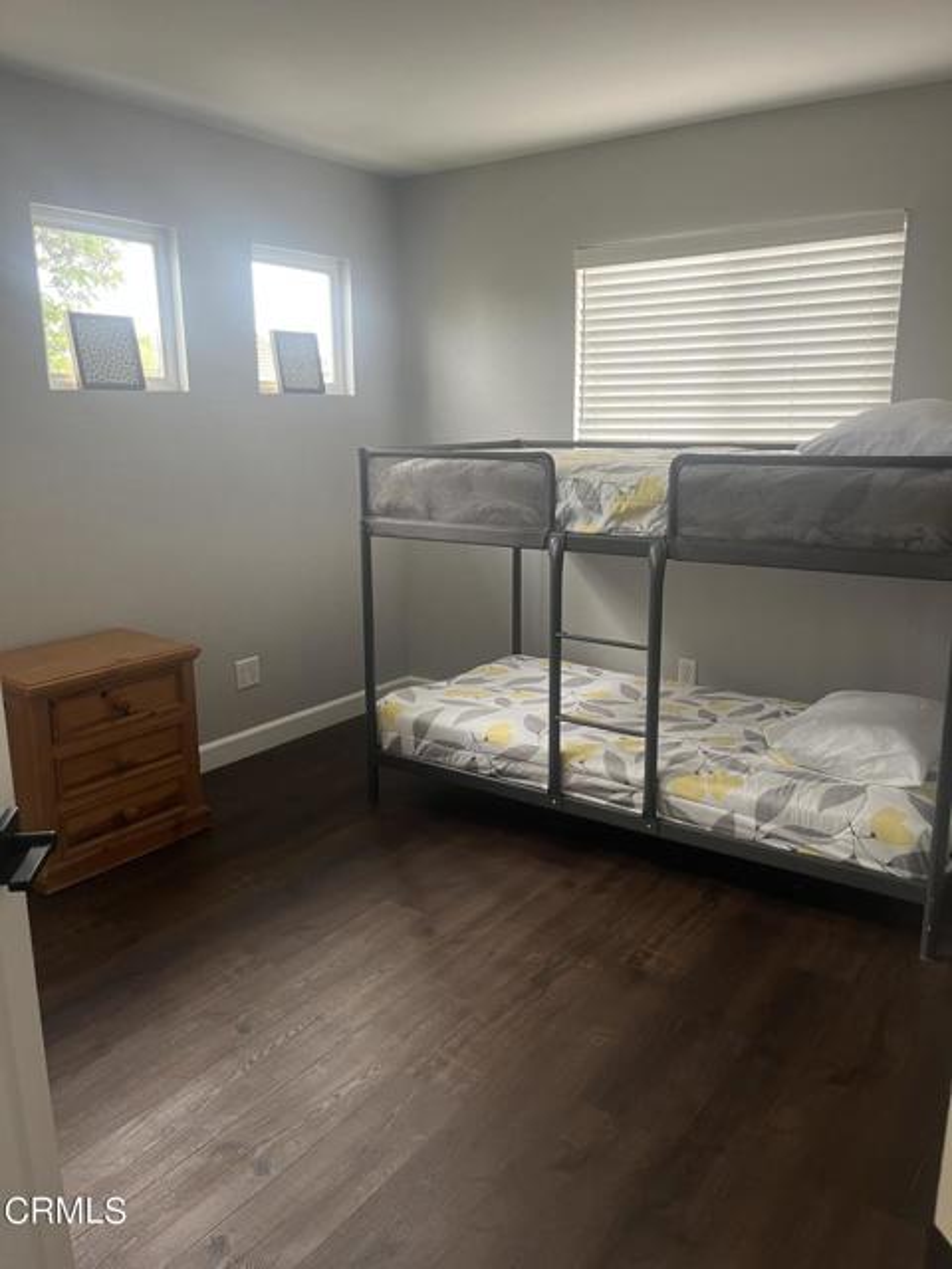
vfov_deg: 67.3
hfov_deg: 53.1
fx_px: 953
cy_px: 634
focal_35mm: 26
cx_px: 476
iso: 160
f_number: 1.6
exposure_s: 1/60
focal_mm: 5.1
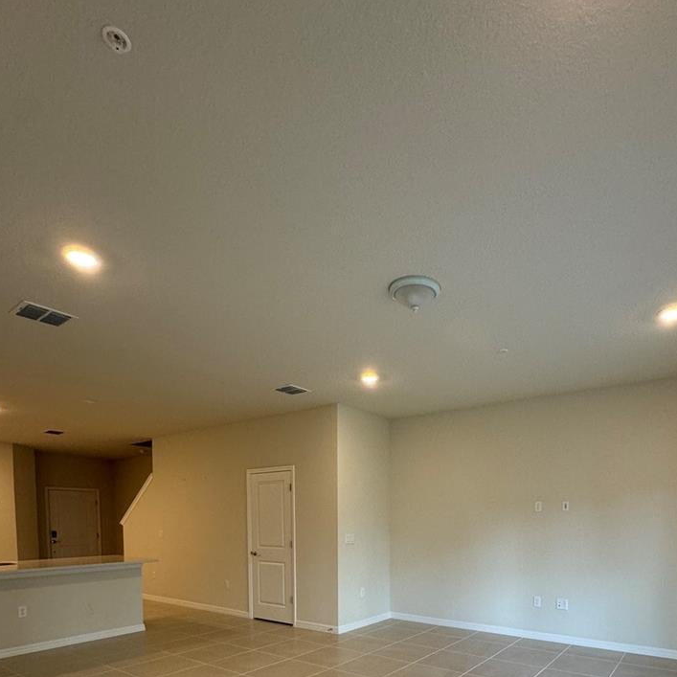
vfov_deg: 65.7
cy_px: 541
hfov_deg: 71.3
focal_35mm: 21
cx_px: 410
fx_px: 465
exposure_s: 1/120
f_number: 2.2
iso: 200
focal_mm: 2.22
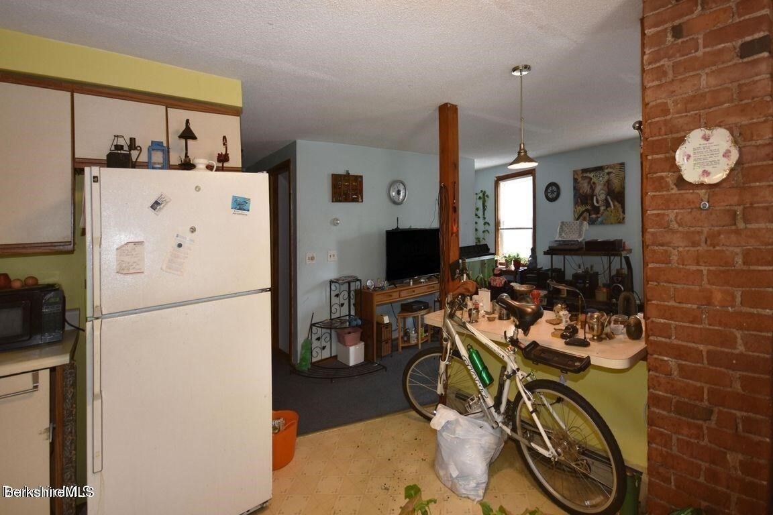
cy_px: 258
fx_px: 322
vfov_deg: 77.3
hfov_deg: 100.4
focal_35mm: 15
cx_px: 386
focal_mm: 10
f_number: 4
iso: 360
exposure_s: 1/60
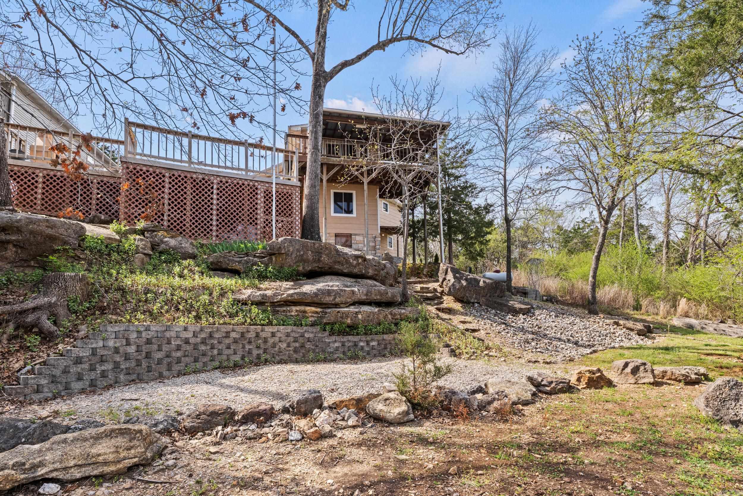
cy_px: 248
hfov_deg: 90.5
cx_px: 372
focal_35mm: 18
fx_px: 368
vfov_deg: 67.8
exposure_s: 1/80
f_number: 9
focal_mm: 11.9
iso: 200
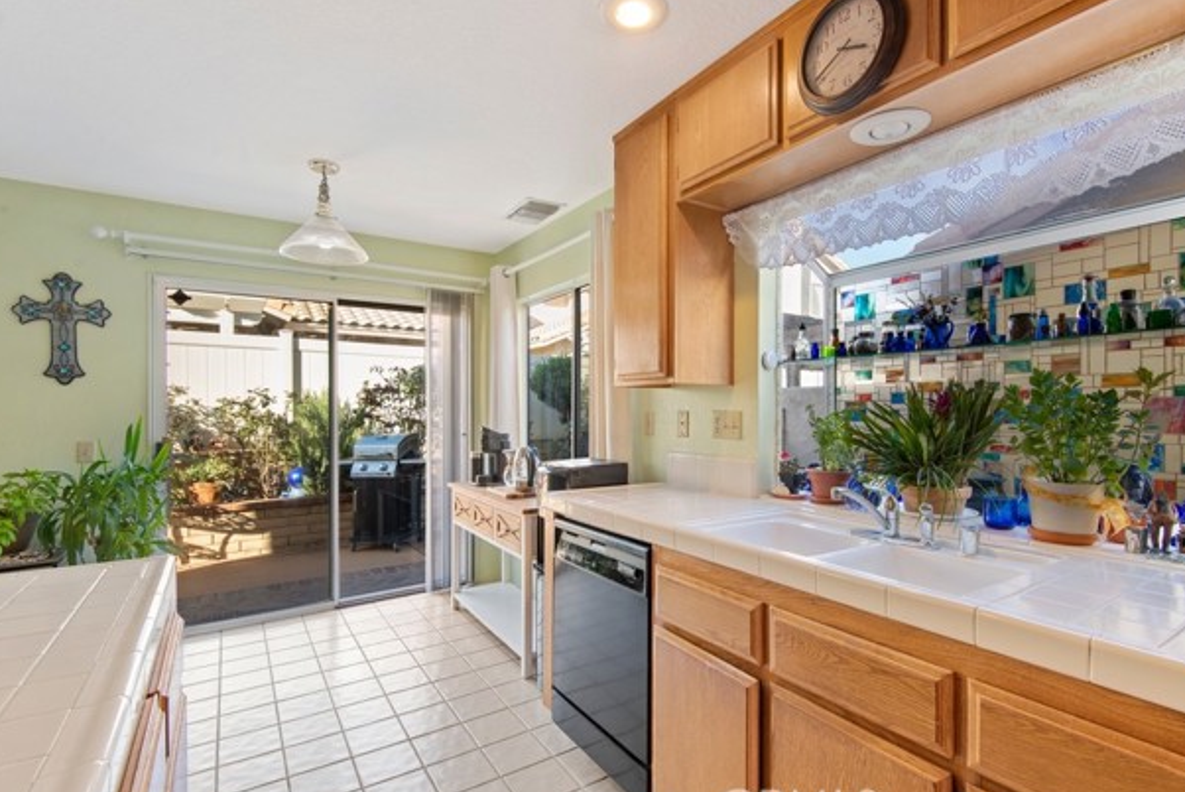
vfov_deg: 70.5
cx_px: 616
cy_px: 415
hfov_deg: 93.2
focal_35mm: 17
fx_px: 560
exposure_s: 1/13
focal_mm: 16
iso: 64
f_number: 9
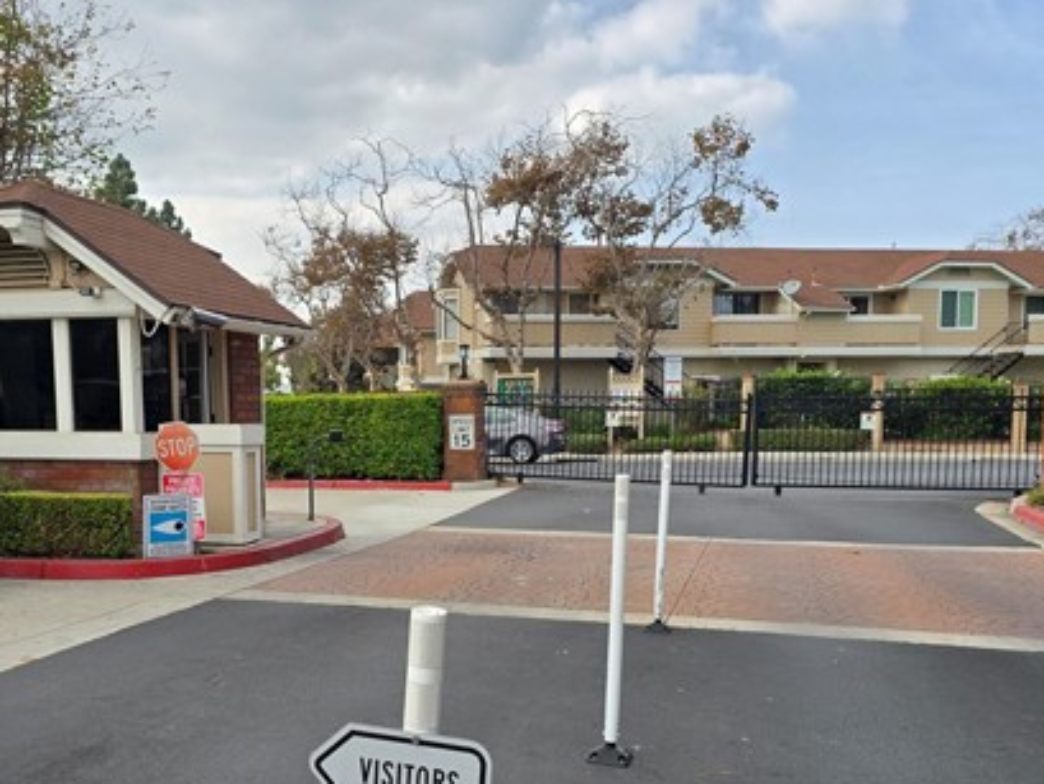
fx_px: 1086
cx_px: 449
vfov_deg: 39.1
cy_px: 534
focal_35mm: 36
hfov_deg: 51.2
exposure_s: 1/514
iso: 12
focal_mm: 6.3
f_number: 1.7
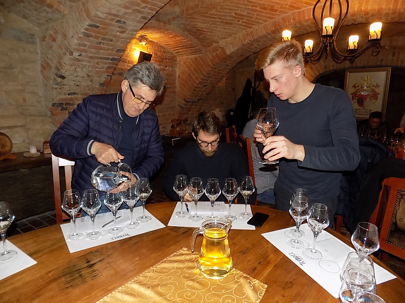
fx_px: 269
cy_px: 152
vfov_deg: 58.9
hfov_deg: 73.9
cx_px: 202
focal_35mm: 23
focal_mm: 4
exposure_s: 1/30
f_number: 3.1
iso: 200
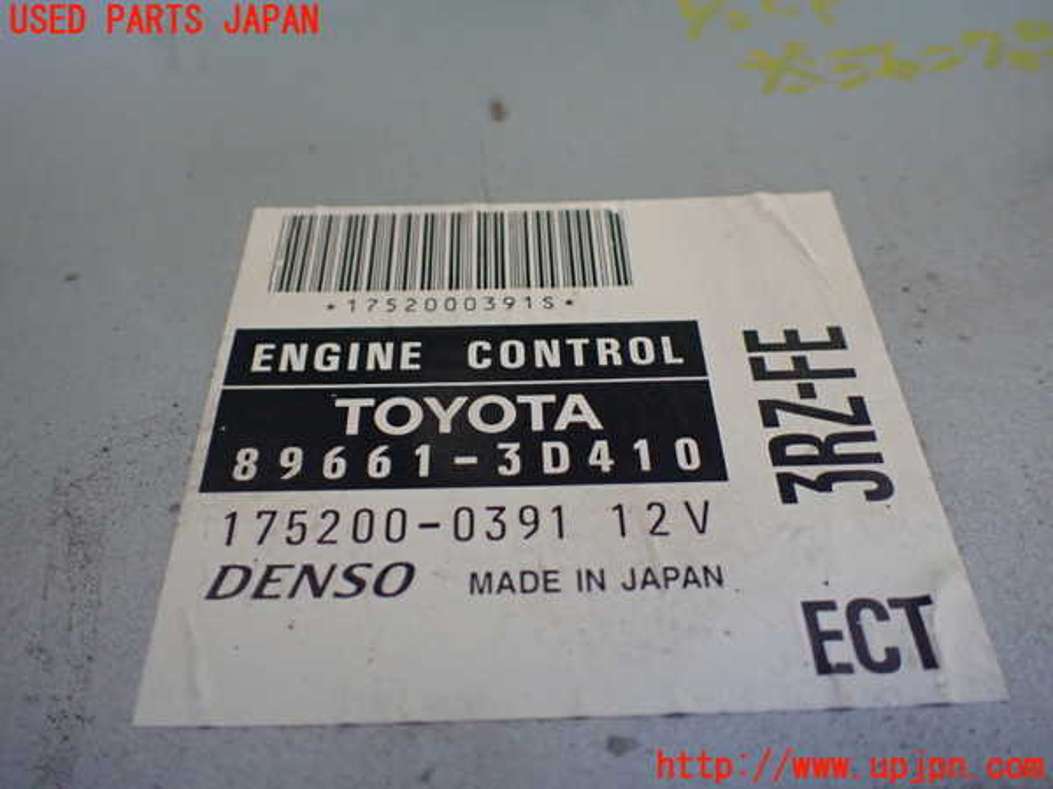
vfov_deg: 46.8
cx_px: 526
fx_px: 913
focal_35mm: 30
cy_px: 394
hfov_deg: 60.0
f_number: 2.3
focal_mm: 5.4
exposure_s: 1/125
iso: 640
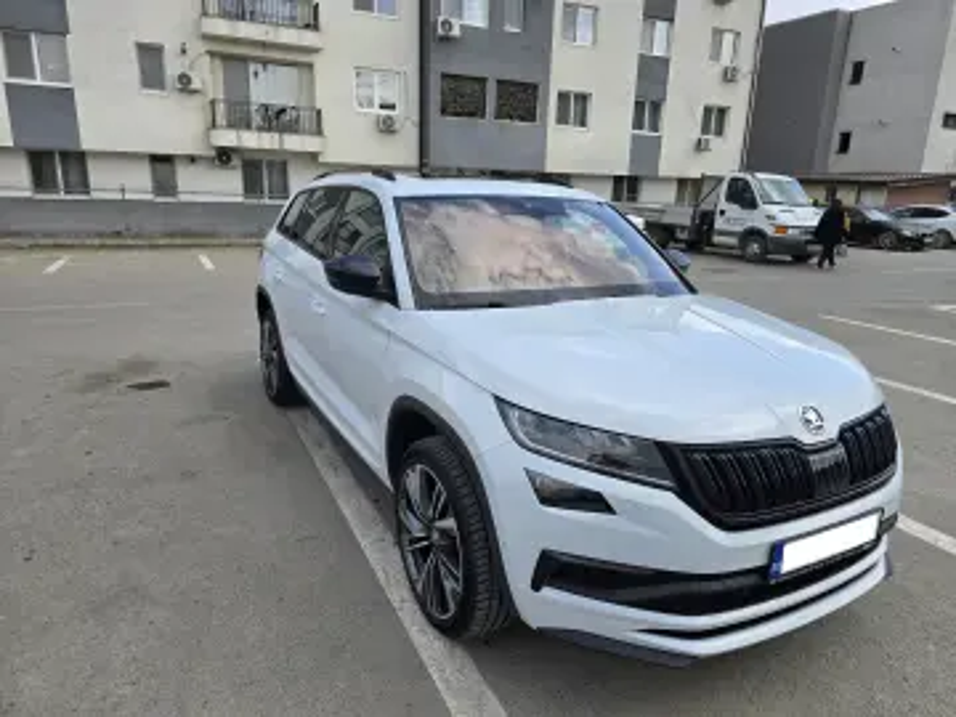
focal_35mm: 23
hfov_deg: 73.9
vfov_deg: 58.9
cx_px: 478
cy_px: 358
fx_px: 635
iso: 12
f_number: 1.7
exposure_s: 1/446
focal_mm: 6.3
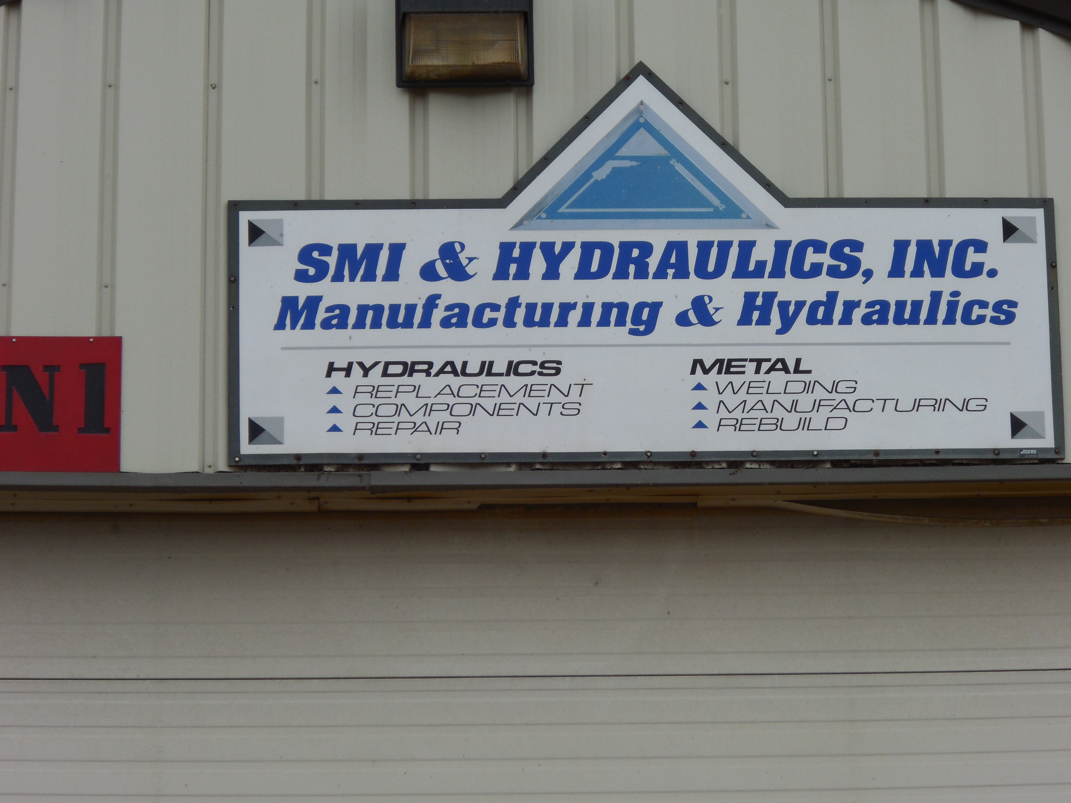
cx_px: 536
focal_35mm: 156
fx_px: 4827
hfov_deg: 12.7
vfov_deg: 9.5
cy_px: 402
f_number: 6.5
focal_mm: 27.6
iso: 200
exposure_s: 1/250
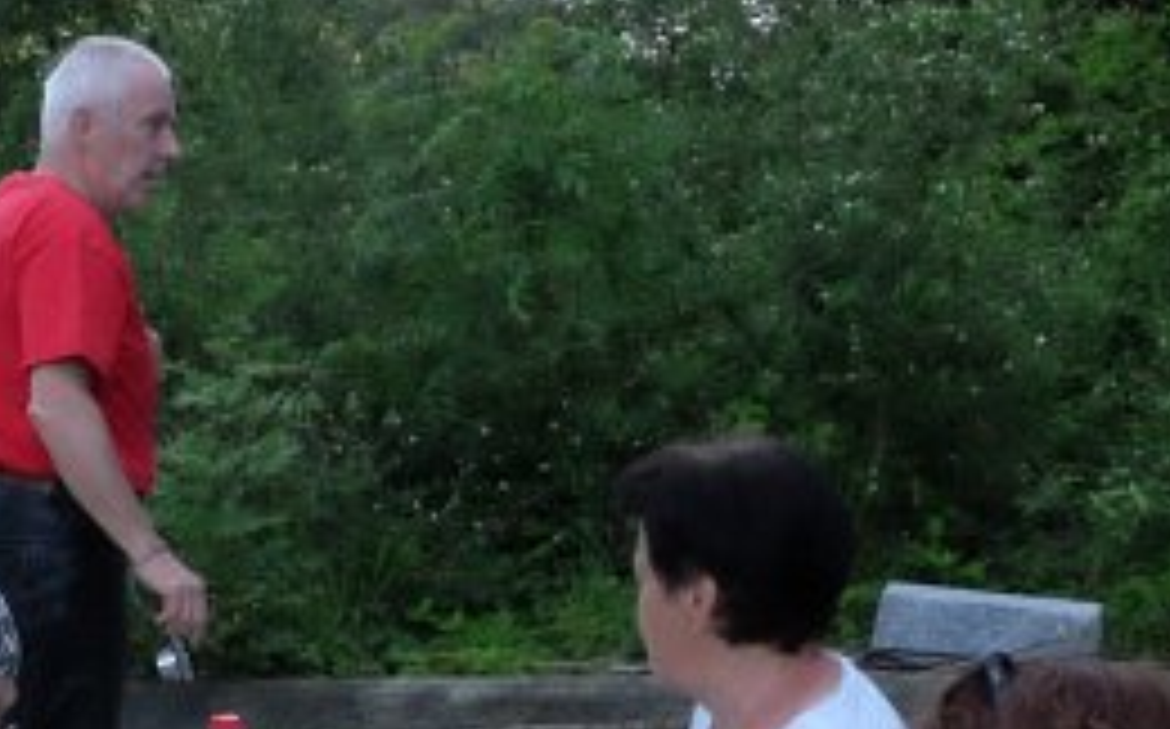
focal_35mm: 91
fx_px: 2899
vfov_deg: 14.0
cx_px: 410
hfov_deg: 22.7
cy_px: 830
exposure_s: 1/450
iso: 6400
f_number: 11
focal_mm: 19
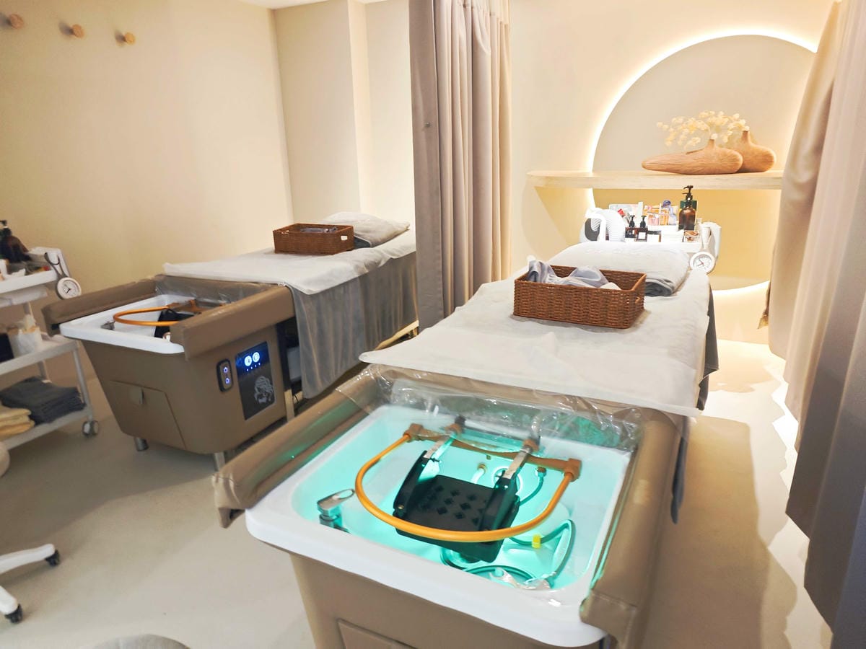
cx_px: 433
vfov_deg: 58.9
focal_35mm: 23
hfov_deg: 73.9
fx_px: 575
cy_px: 324
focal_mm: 8.72
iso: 500
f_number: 1.63
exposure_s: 1/30
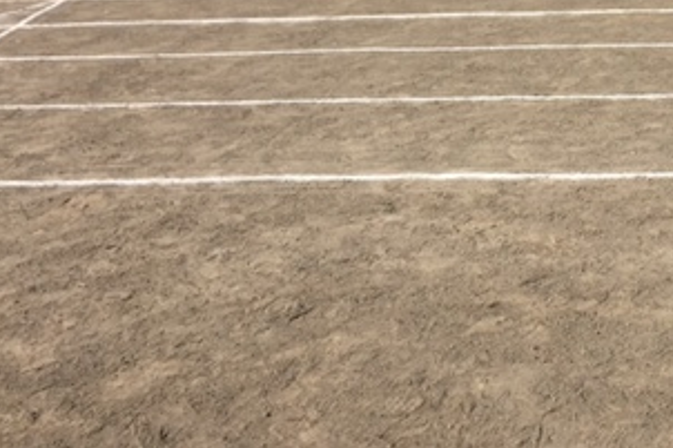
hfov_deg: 29.2
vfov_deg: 20.4
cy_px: -16
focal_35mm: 64
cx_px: 686
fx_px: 1196
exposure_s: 1/1980
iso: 32
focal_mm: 4.15
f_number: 2.2
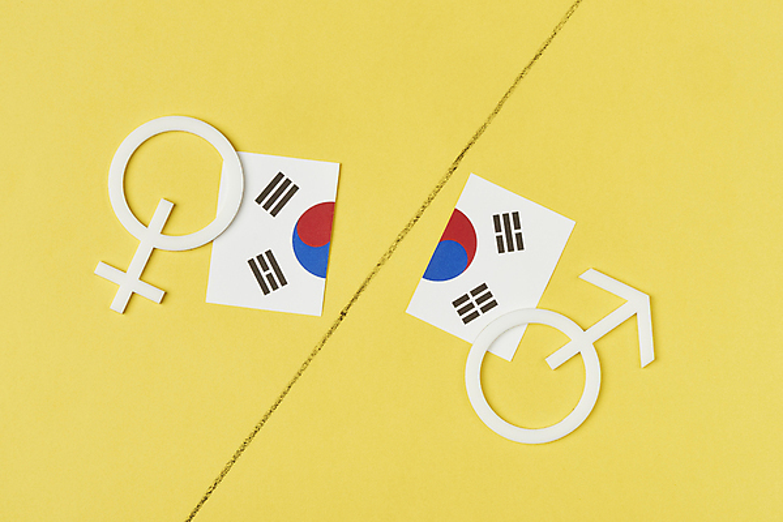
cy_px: 261
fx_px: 2284
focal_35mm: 105
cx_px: 392
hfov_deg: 19.5
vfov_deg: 13.0
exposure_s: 1/125
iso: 100
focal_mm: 105
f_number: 32
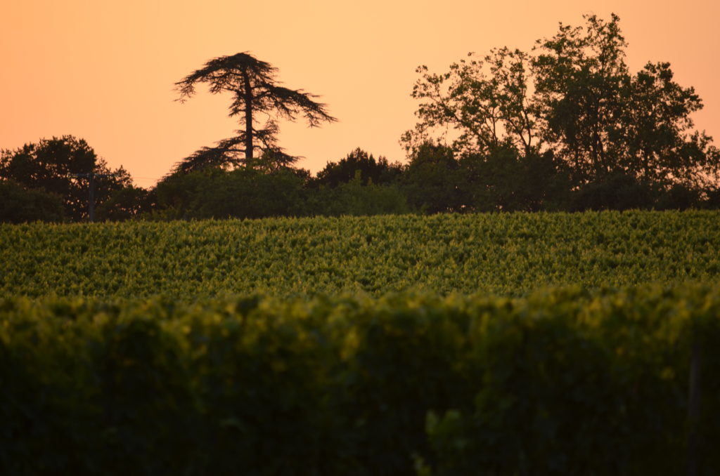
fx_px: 8980
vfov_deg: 3.0
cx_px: 360
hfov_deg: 4.6
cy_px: 238
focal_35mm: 450
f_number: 5.6
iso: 125
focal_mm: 300
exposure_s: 1/200
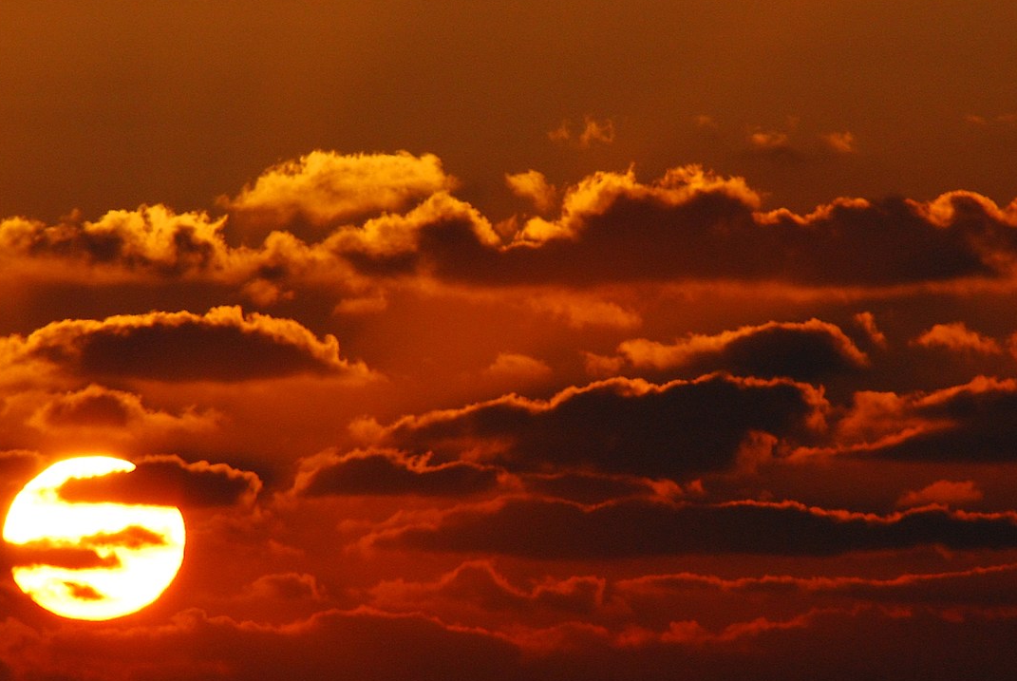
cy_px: 445
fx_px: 19007
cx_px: 442
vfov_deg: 2.1
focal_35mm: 672
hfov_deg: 3.1
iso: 400
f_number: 7.1
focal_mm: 200
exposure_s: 1/3200
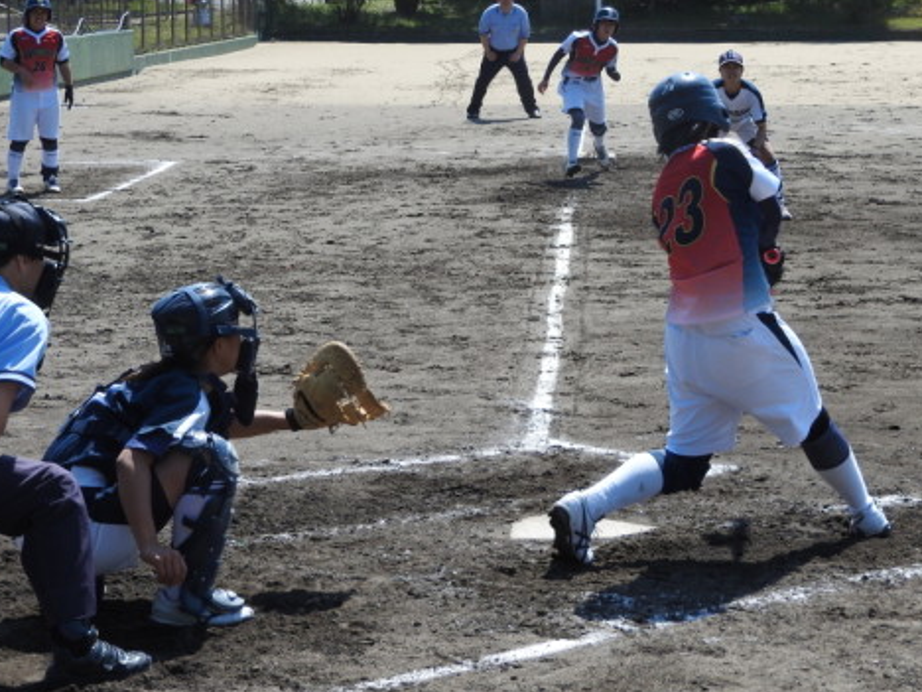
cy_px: 252
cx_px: 561
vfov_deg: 13.6
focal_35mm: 109
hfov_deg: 18.0
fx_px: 2903
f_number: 4.5
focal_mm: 15.2
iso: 100
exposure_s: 1/500
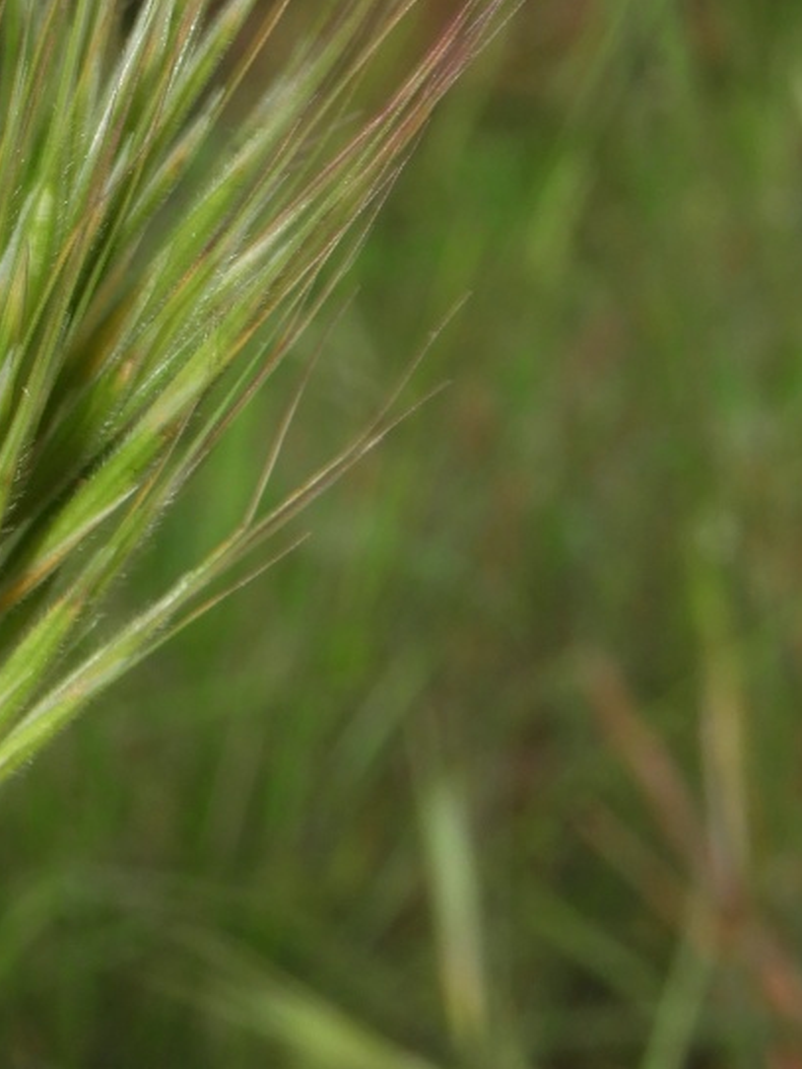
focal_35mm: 123
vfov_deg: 15.9
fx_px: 3797
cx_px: -112
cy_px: 253
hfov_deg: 11.8
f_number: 5
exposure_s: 1/100
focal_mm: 9
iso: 100
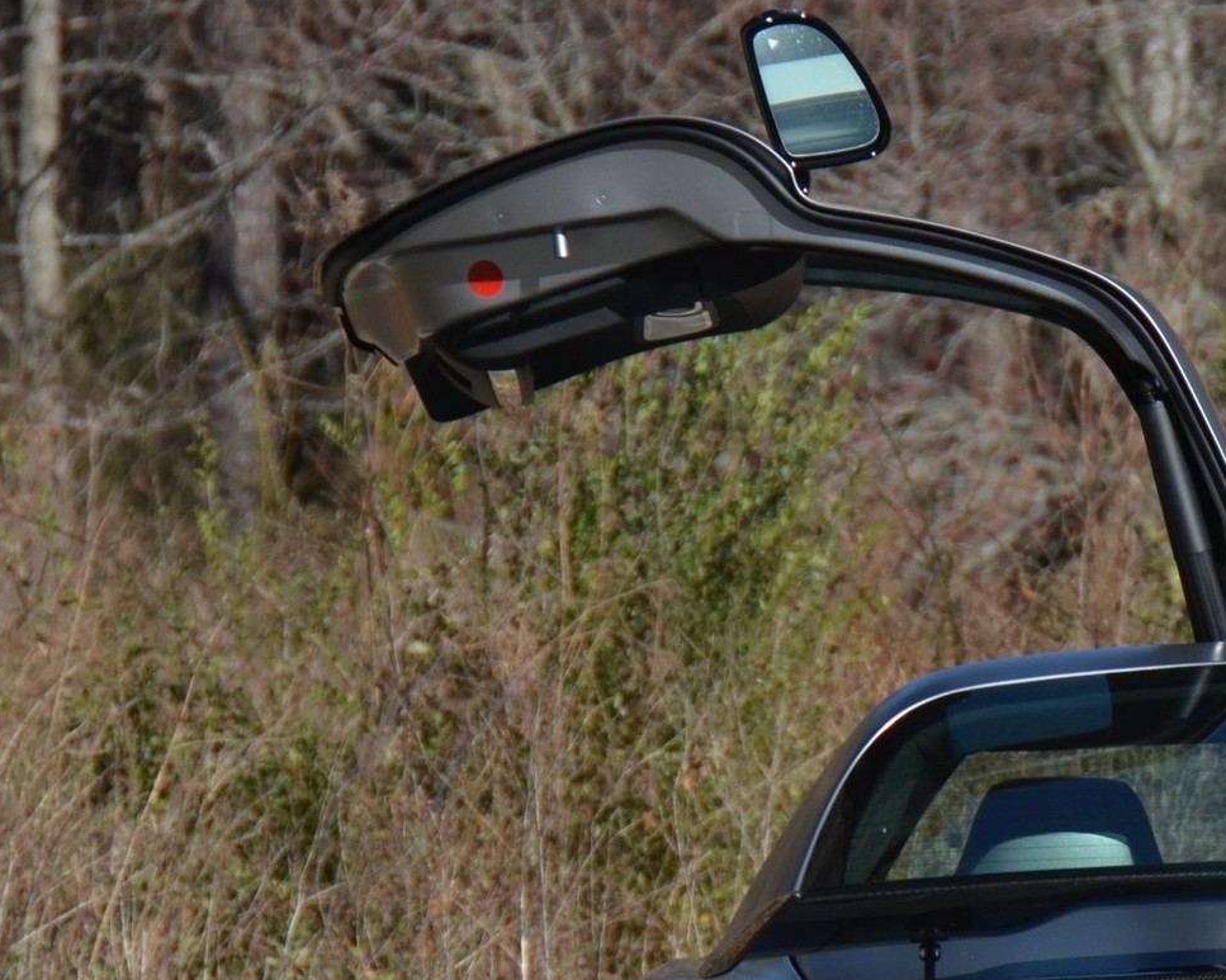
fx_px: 14763
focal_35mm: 407
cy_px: 904
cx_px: 1467
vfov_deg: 3.8
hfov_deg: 4.7
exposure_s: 1/2000
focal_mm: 112
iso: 400
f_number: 7.1
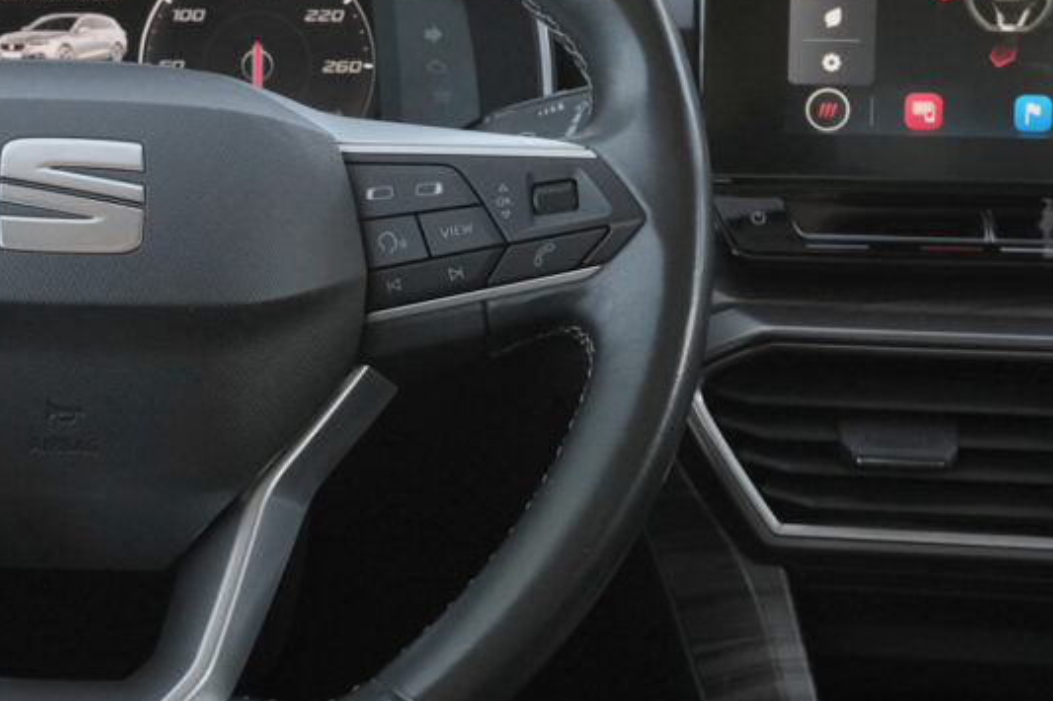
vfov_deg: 13.9
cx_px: 43
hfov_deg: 20.3
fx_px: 2865
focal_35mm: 98
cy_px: 236
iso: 2000
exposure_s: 1/125
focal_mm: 34.3
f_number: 9
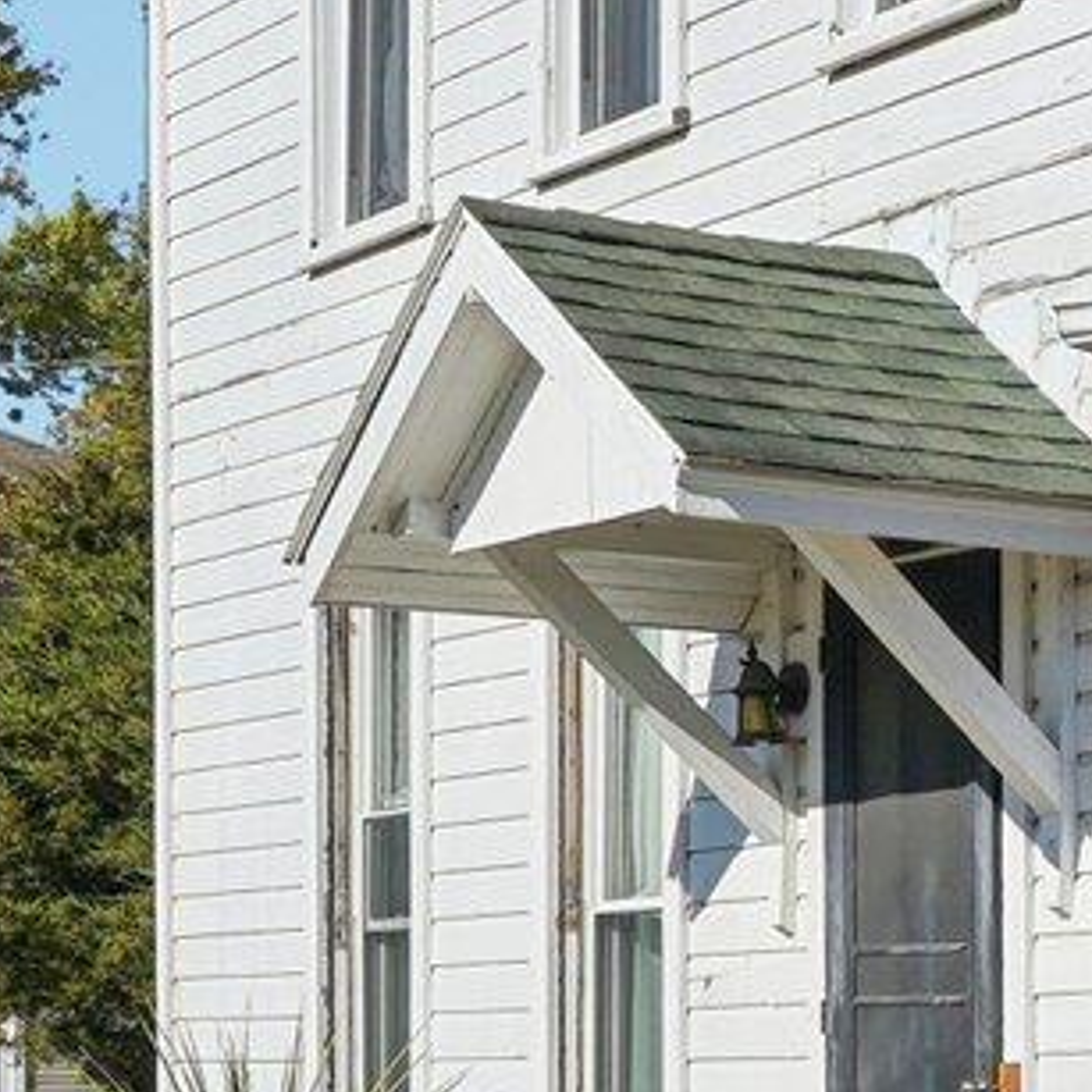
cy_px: 735
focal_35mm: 102
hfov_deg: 13.6
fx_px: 3640
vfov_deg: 17.0
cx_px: 2405
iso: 100
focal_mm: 18
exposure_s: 1/640
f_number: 8
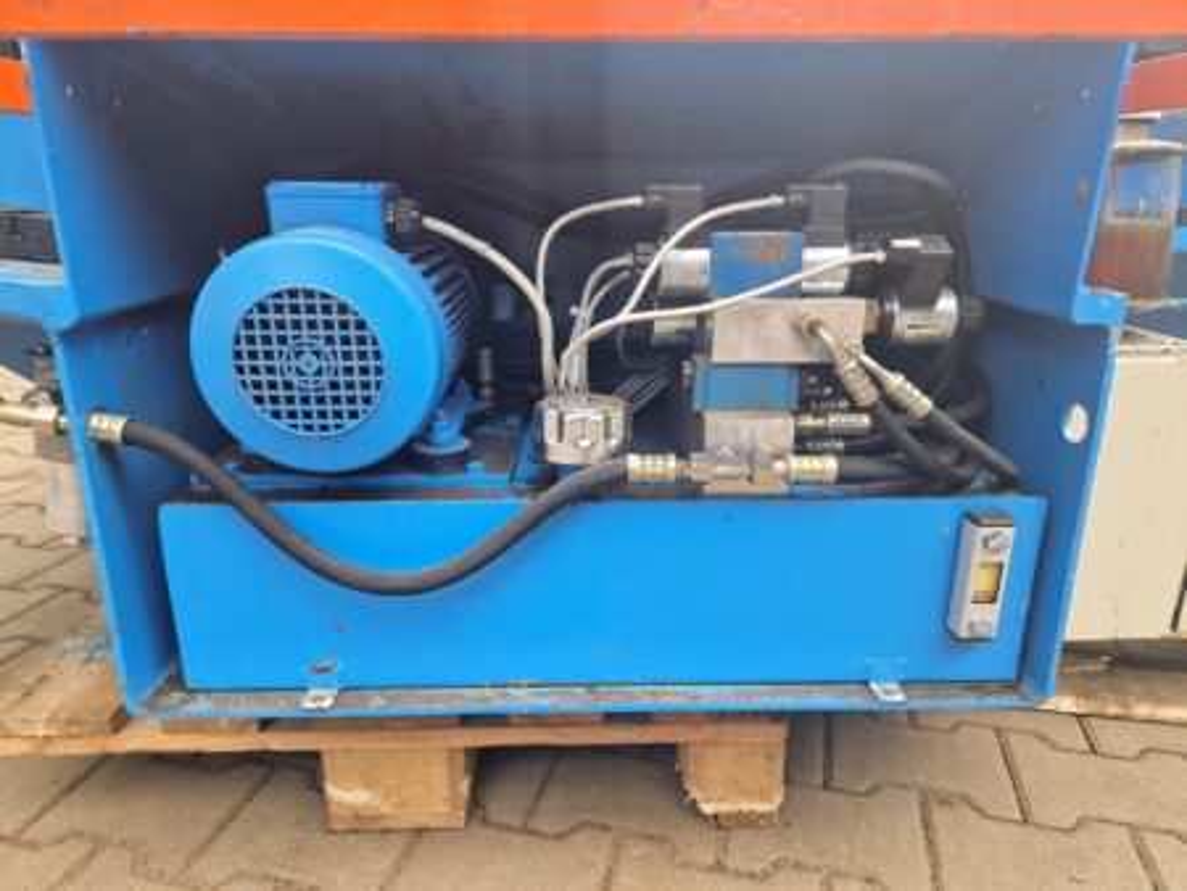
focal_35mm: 23
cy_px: 446
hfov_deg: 73.9
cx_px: 594
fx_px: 789
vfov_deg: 58.9
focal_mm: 5.4
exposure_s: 1/180
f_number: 1.8
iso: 50
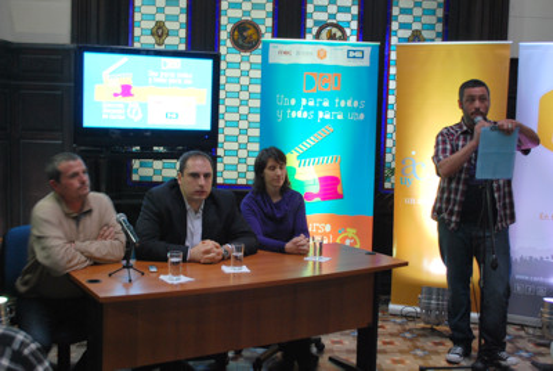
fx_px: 646
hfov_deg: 46.3
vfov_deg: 32.0
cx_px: 276
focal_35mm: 42
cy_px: 186
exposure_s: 1/5
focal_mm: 28
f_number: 4.5
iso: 400
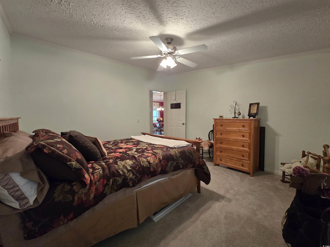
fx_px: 124
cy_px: 124
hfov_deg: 106.2
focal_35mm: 13
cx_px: 165
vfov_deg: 89.9
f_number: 2.2
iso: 400
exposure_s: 1/60
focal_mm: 2.2
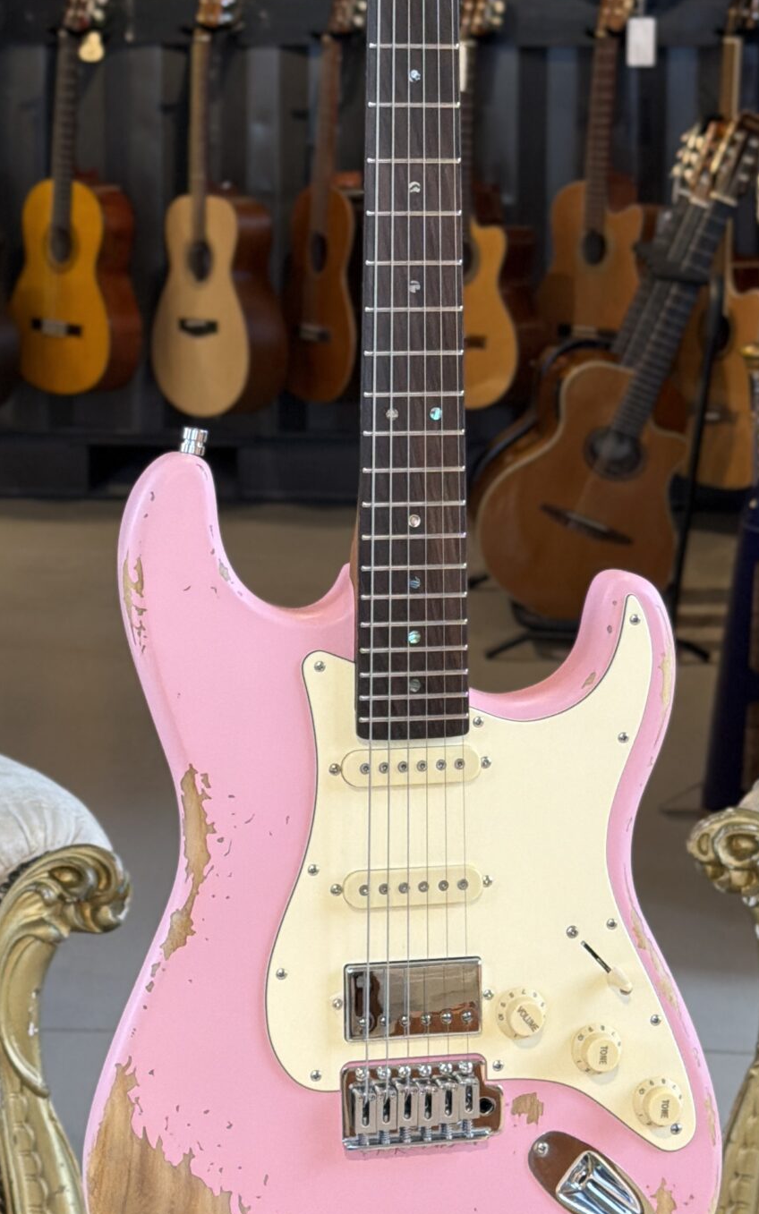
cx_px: 399
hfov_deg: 13.6
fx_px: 3178
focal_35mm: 96
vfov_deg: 21.5
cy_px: 381
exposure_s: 1/50
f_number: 1.78
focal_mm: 6.76
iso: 125
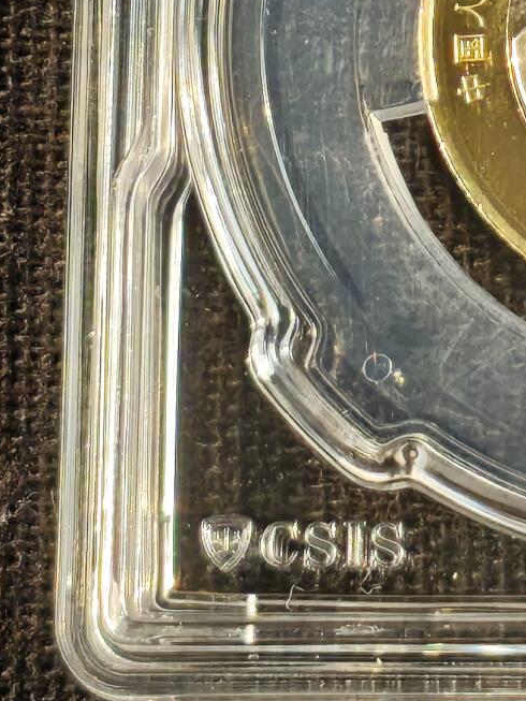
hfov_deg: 5.9
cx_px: 700
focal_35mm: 248
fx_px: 5023
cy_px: -213
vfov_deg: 7.9
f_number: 1.5
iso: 50
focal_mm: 4.94
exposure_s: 1/630
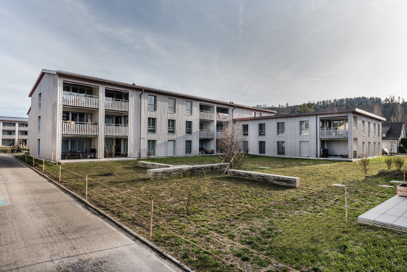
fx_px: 237
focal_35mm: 21
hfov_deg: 81.2
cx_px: 204
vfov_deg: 59.5
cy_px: 136
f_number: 11
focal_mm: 21
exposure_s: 1/160
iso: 200
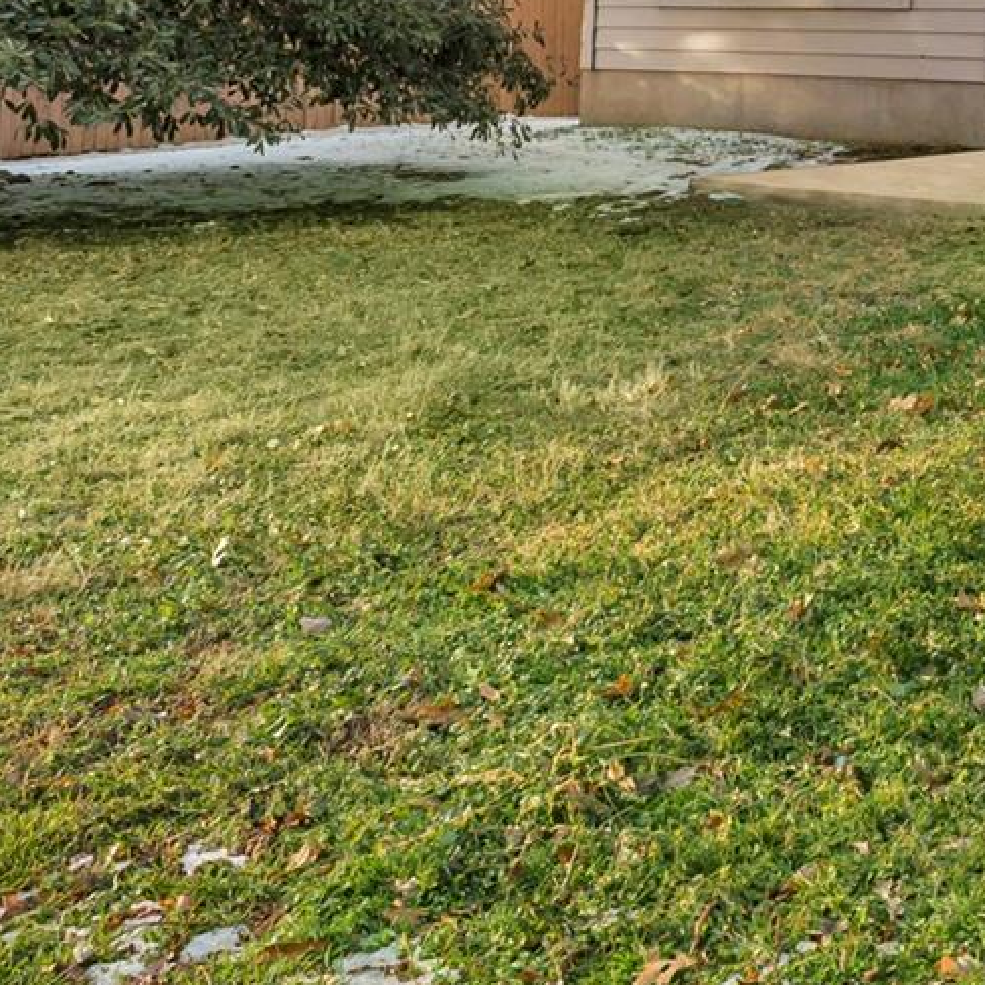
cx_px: 1323
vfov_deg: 27.1
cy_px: -373
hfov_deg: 27.6
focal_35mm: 50
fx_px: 1610
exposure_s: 1/80
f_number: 9
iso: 100
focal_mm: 14
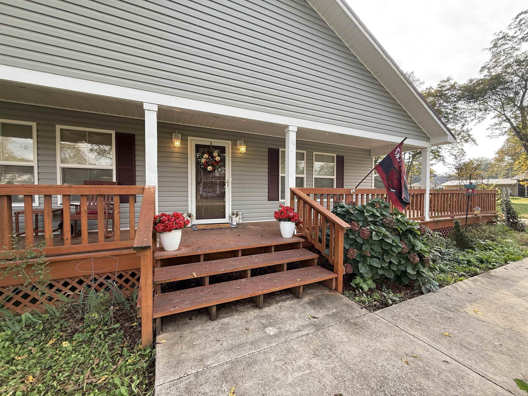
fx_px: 214
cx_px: 264
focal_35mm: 14
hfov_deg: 102.1
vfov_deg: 85.7
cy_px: 198
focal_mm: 2.22
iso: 50
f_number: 2.2
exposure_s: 1/112
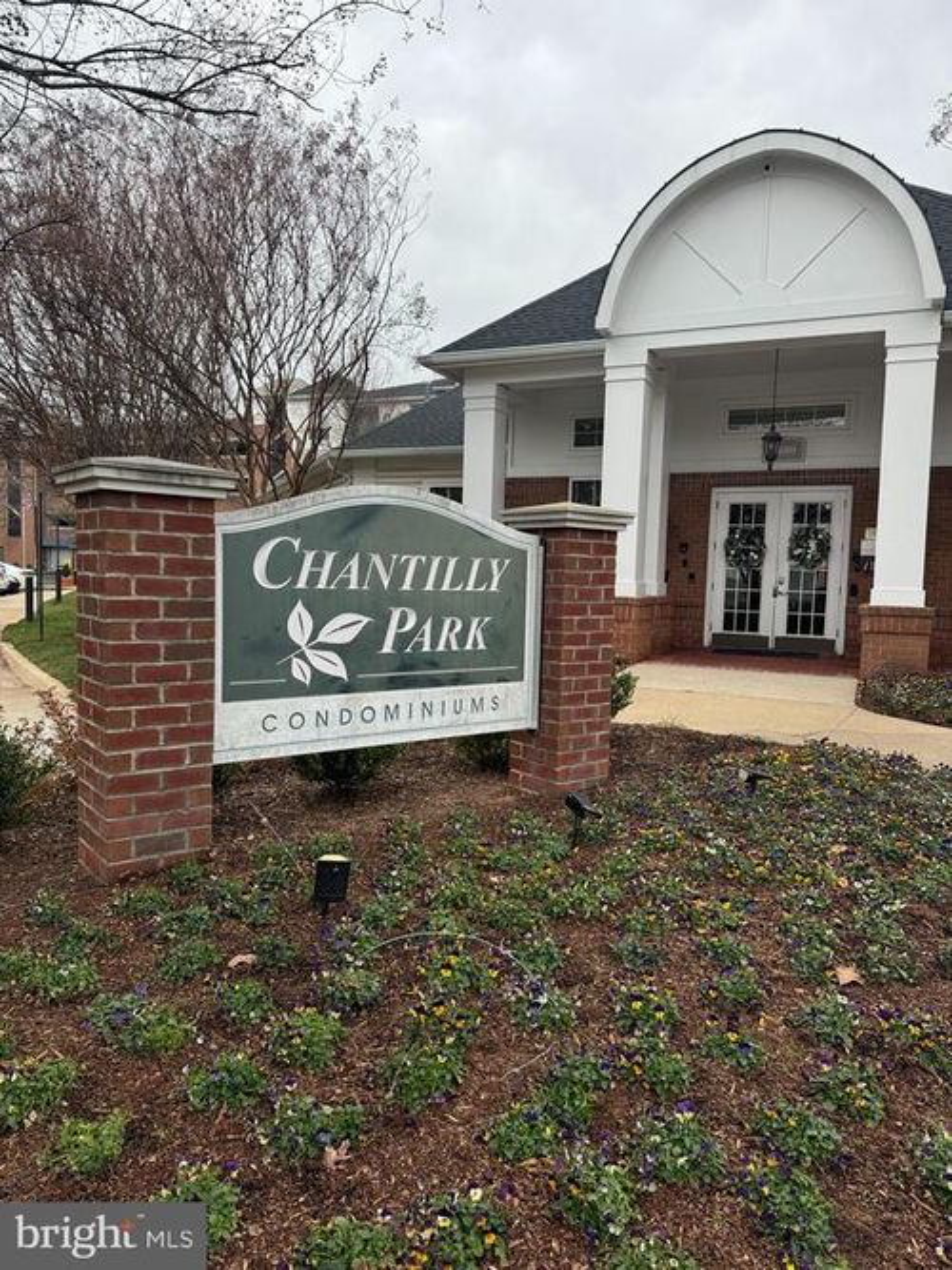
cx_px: 476
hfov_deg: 56.8
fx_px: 880
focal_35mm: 24
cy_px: 635
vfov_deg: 71.6
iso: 80
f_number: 1.78
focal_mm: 6.76
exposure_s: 1/842
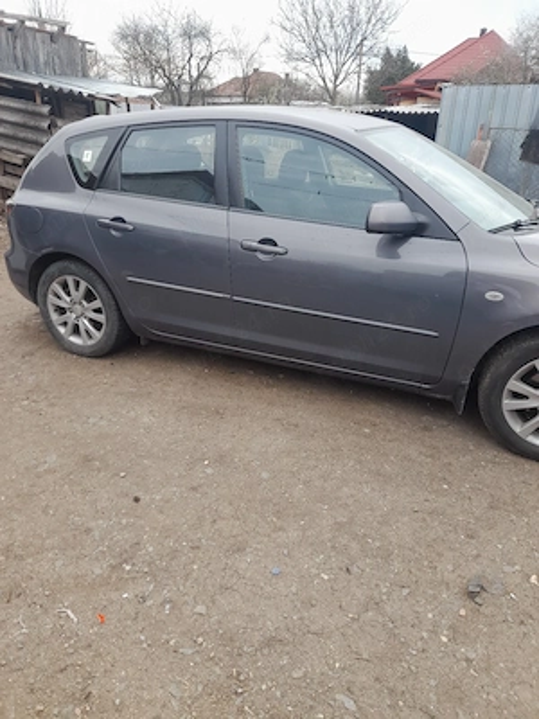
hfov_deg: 54.9
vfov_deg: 69.4
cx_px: 270
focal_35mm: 25
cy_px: 360
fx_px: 519
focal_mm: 4.6
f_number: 2
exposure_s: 1/159
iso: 20
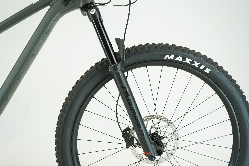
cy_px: 83
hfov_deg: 53.1
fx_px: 249
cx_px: 124
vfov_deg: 36.9
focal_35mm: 36
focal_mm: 36
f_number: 5.6
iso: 1600
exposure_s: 1/200
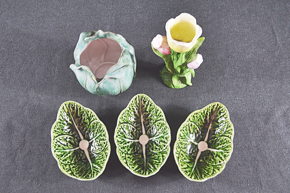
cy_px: 96
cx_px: 145
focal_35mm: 36
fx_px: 290
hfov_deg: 53.2
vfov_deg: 36.8
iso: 400
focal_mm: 24
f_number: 4
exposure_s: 1/25
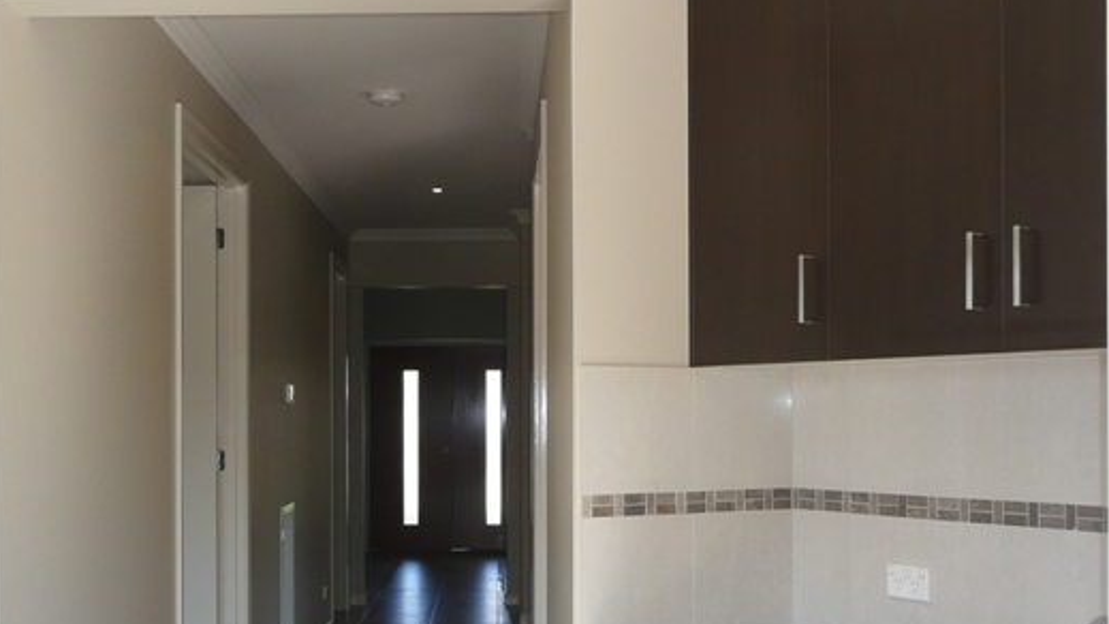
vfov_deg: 25.3
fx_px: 1382
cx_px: 466
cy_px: 425
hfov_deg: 43.6
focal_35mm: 47
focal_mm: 4.6
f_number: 3.3
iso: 100
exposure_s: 1/100
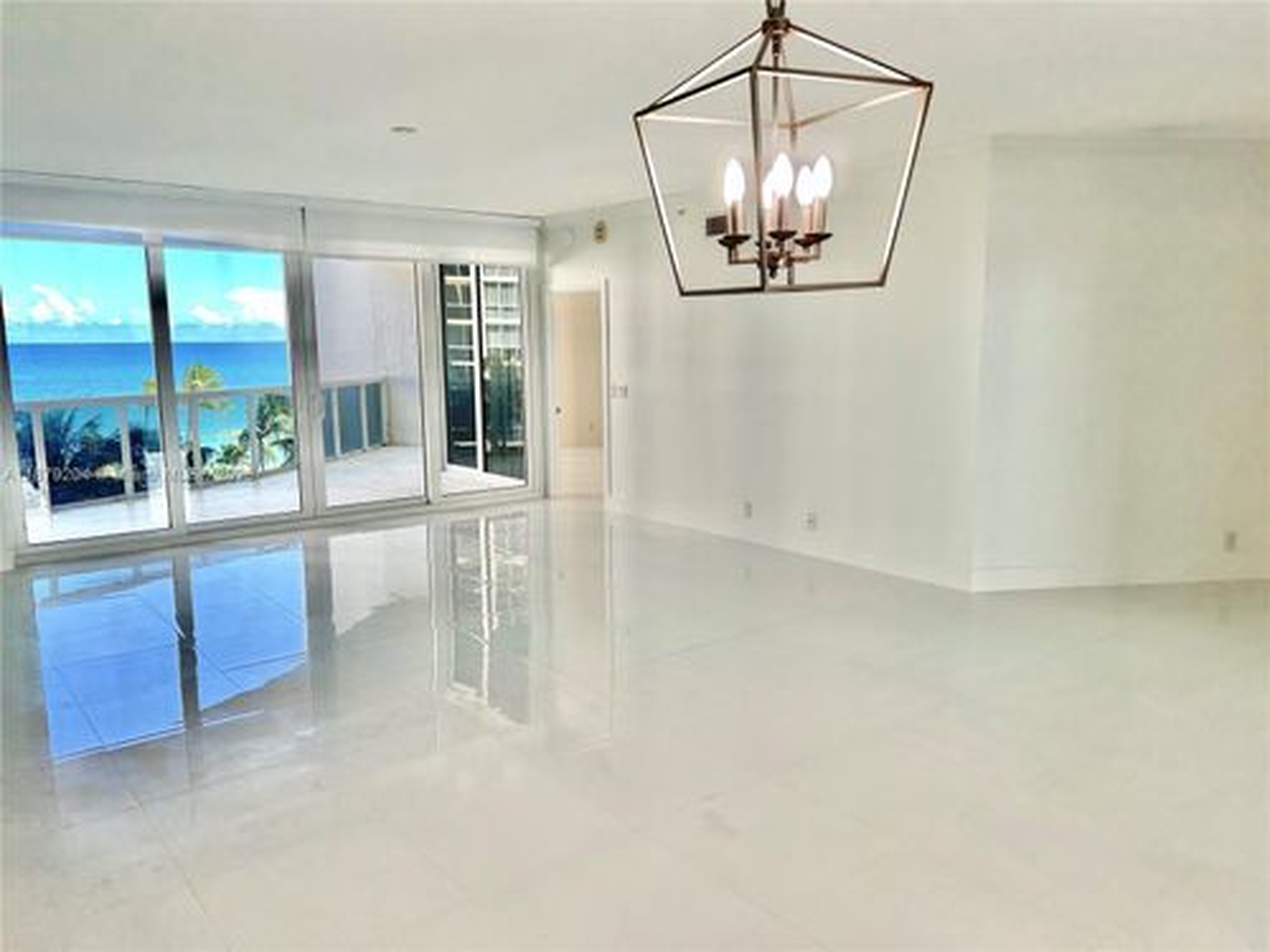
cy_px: 476
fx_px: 954
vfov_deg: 53.1
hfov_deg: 67.3
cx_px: 635
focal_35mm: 26
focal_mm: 5.7
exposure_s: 1/184
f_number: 1.5
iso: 50
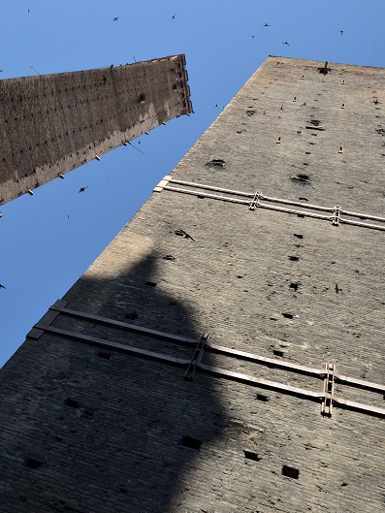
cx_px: 60
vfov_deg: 39.6
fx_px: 712
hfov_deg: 29.4
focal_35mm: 48
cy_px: 256
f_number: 11
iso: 400
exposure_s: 1/400
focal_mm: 22
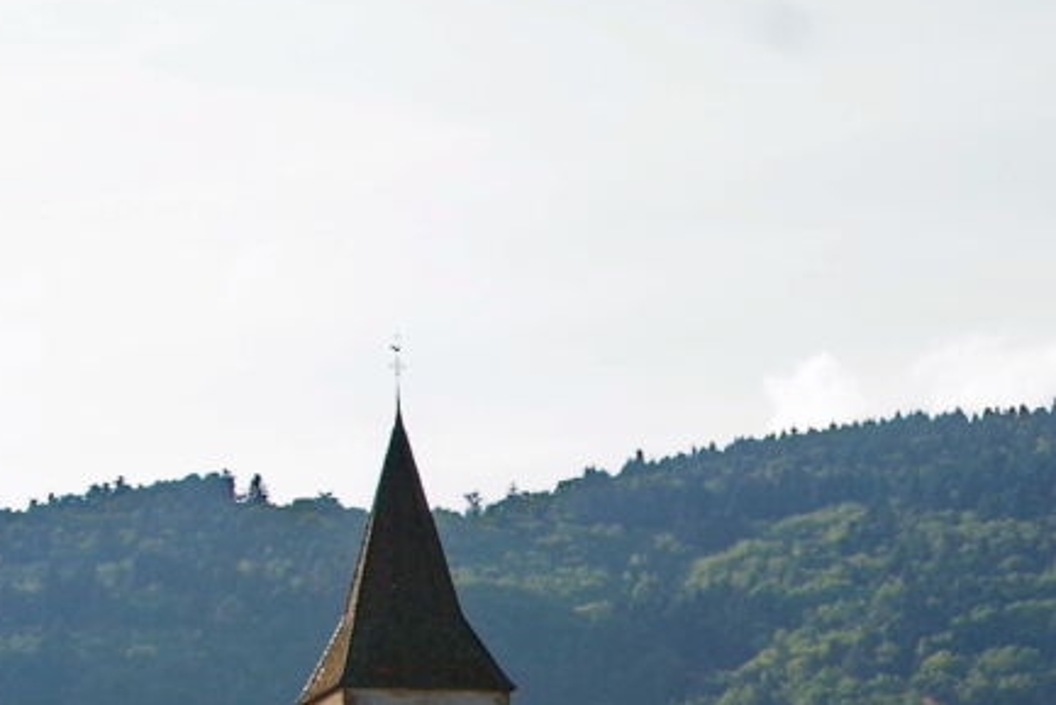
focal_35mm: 226
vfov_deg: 6.0
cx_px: 1349
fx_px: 6631
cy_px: 1192
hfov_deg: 9.0
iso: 200
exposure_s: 1/320
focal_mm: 32.5
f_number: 8
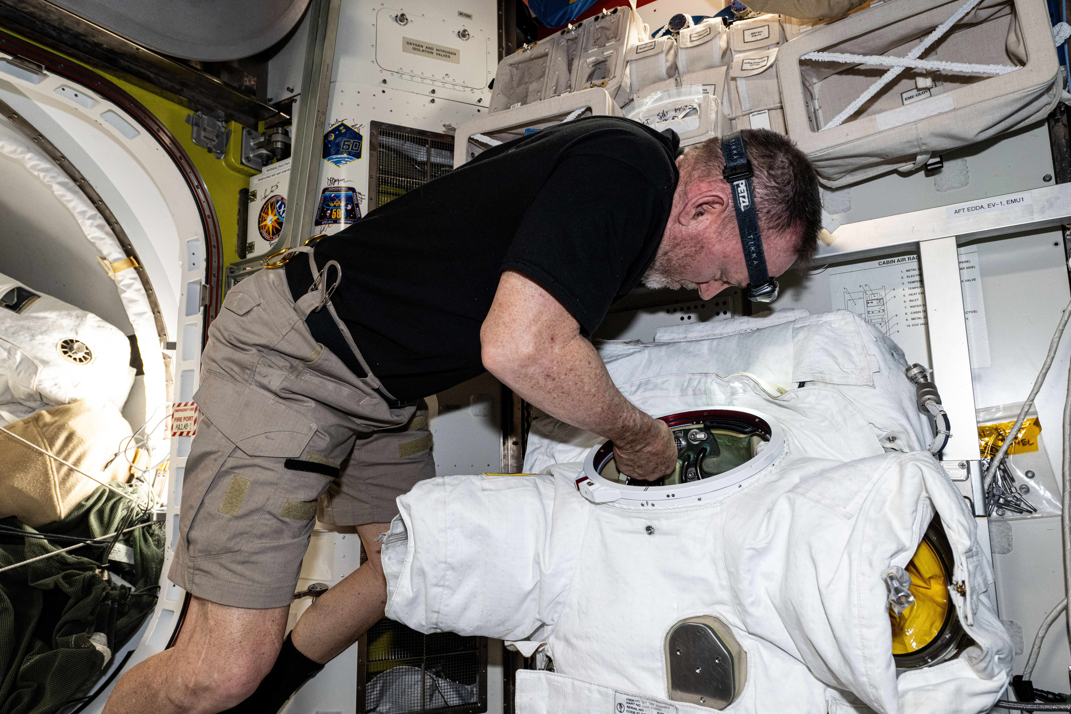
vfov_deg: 53.1
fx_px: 714
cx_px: 536
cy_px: 357
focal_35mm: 24
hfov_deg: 73.7
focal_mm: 24
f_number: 7.1
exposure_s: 1/60
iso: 1600
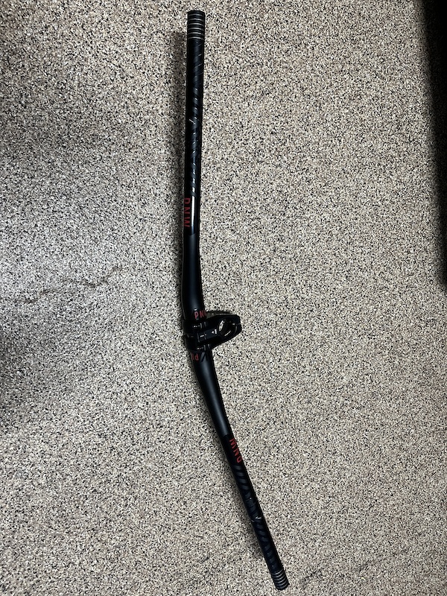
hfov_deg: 53.1
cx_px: 224
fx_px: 448
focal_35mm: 26
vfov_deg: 67.3
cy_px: 298
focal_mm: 5.1
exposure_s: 1/60
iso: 320
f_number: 1.6
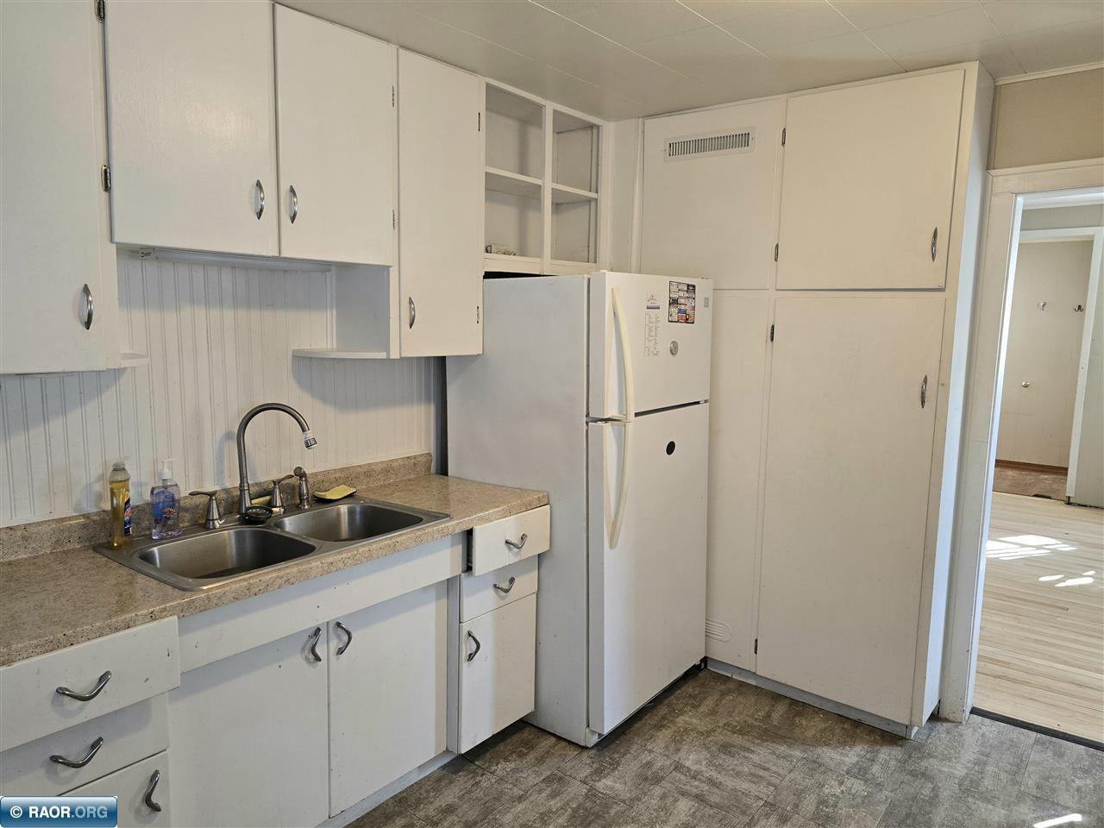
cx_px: 552
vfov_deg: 58.9
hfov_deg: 73.9
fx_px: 734
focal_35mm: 23
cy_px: 414
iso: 200
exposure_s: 1/120
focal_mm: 6.3
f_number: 1.7
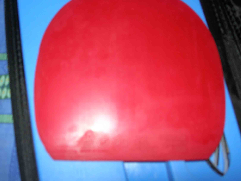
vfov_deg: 32.8
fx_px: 306
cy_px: 79
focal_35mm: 44
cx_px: 128
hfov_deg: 42.9
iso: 64
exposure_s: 1/60.1
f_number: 2.8
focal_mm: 7.8
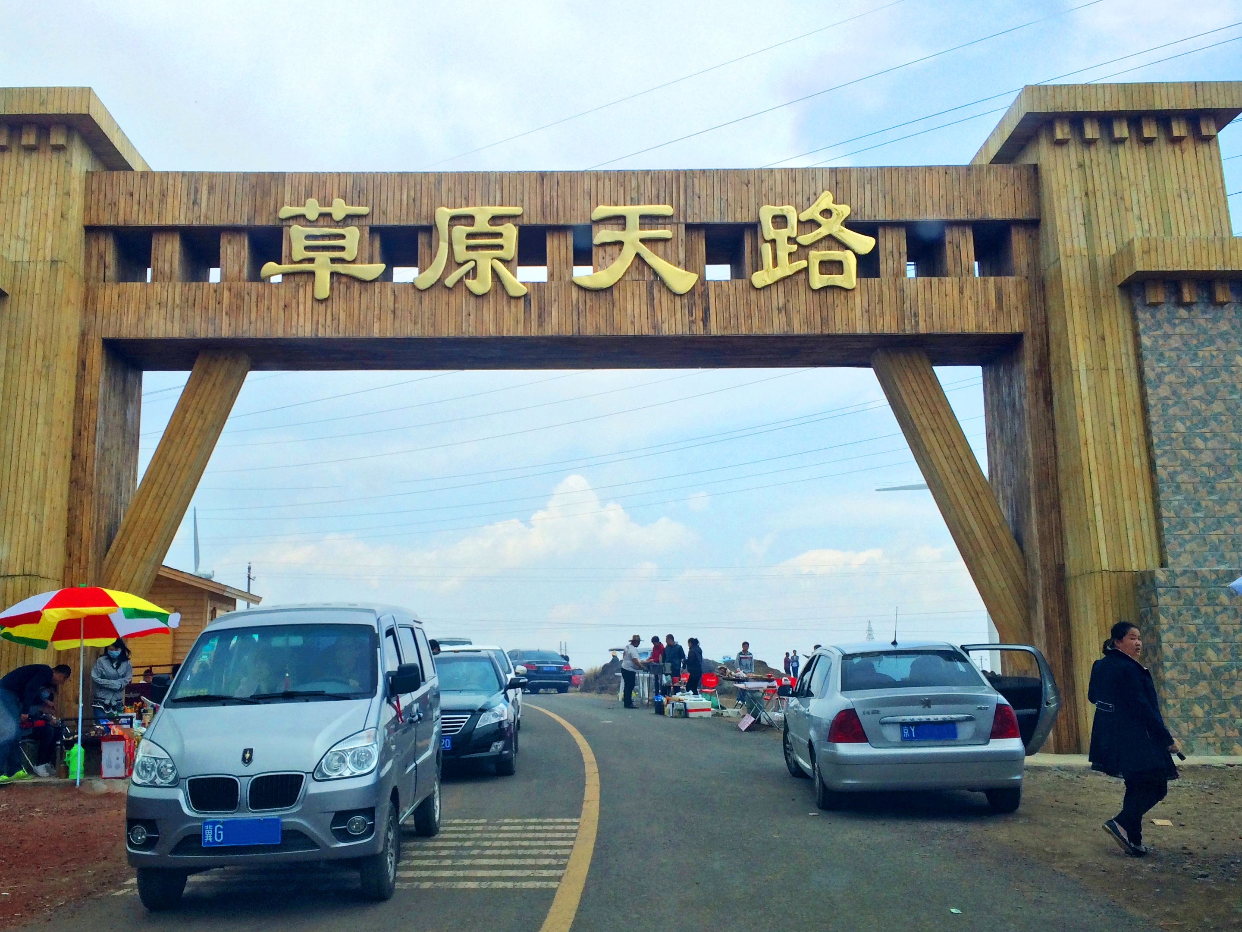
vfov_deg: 48.2
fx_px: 1041
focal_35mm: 29
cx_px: 621
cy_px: 466
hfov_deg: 61.7
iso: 32
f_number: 2.2
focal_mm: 4.15
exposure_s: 1/695
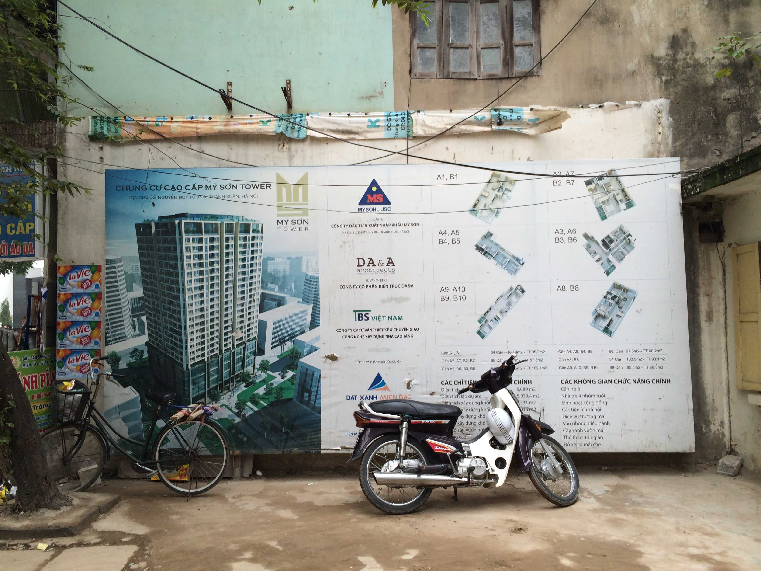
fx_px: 660
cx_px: 380
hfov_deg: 60.0
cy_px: 286
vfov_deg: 46.8
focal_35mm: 30
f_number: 2.2
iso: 32
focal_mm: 4.12
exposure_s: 1/227
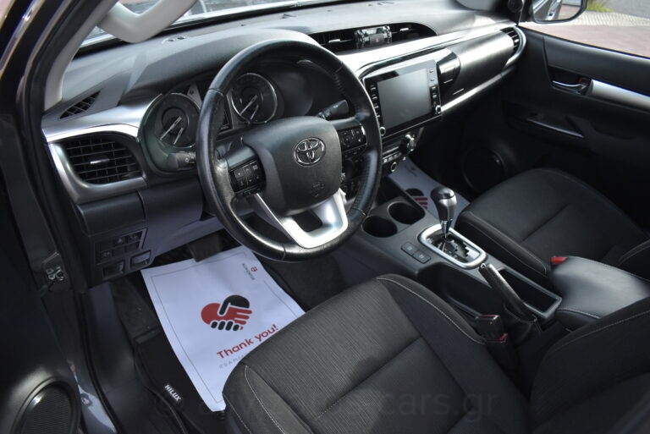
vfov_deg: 48.0
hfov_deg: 67.4
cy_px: 217
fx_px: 488
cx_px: 325
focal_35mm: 27
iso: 1600
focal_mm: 18
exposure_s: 1/1250
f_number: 3.5
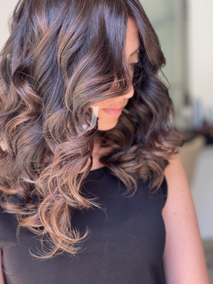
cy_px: 118
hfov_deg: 19.4
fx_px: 624
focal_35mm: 76
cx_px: 91
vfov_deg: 25.6
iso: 160
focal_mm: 7.5
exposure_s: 1/121
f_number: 2.2
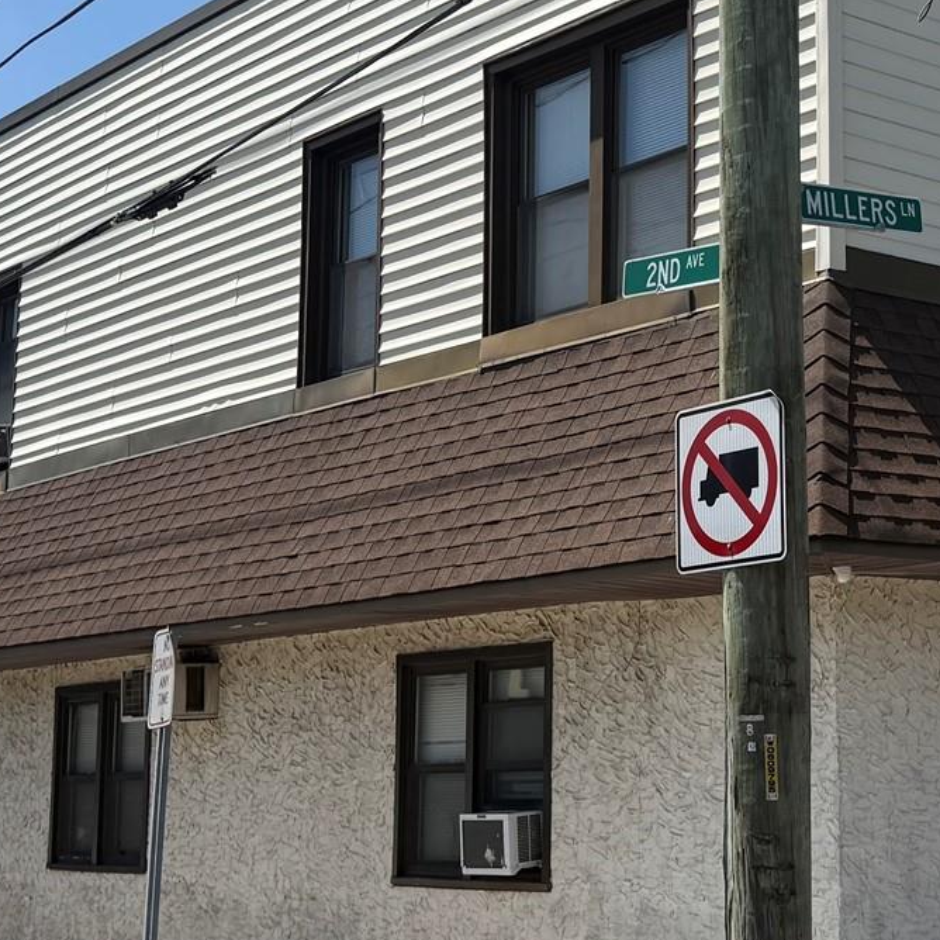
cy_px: 443
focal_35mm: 65
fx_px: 1997
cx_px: 858
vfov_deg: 26.5
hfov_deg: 25.6
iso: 80
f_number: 1.78
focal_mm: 6.76
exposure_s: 1/4975
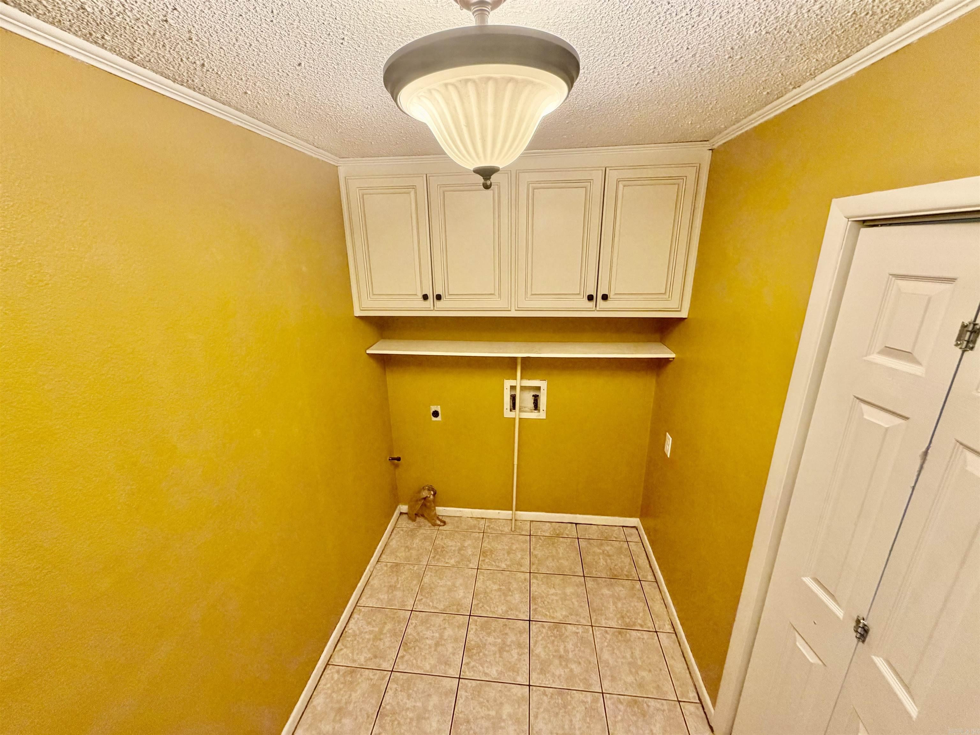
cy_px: 368
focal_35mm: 14
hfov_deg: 102.1
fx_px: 396
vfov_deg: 85.7
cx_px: 490
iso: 200
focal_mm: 2.22
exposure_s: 1/60
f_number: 2.2
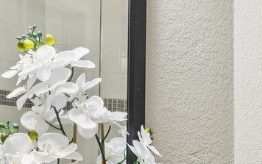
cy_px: 161
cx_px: 399
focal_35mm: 82
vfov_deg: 15.7
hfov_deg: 21.1
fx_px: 586
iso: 640
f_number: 8
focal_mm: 14
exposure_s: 1/40
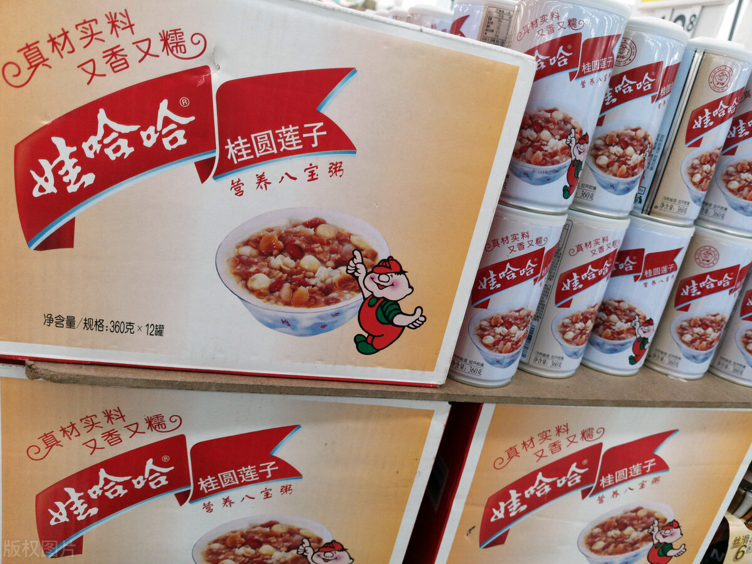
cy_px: 282
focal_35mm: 26
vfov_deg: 53.1
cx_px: 376
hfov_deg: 67.3
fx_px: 565
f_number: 1.4
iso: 100
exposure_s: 1/100
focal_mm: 4.66
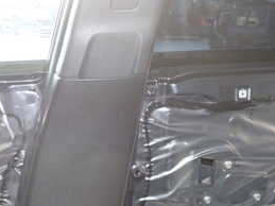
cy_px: 179
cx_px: 96
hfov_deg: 33.0
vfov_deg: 24.6
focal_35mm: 58
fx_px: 461
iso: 250
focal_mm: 4.5
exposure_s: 1/30
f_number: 2
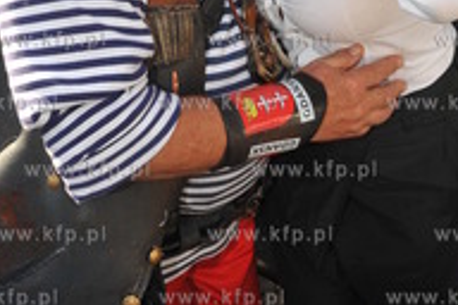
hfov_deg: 36.9
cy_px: -29
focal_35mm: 54
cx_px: 239
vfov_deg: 23.5
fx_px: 687
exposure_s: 1/160
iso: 250
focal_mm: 26
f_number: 9
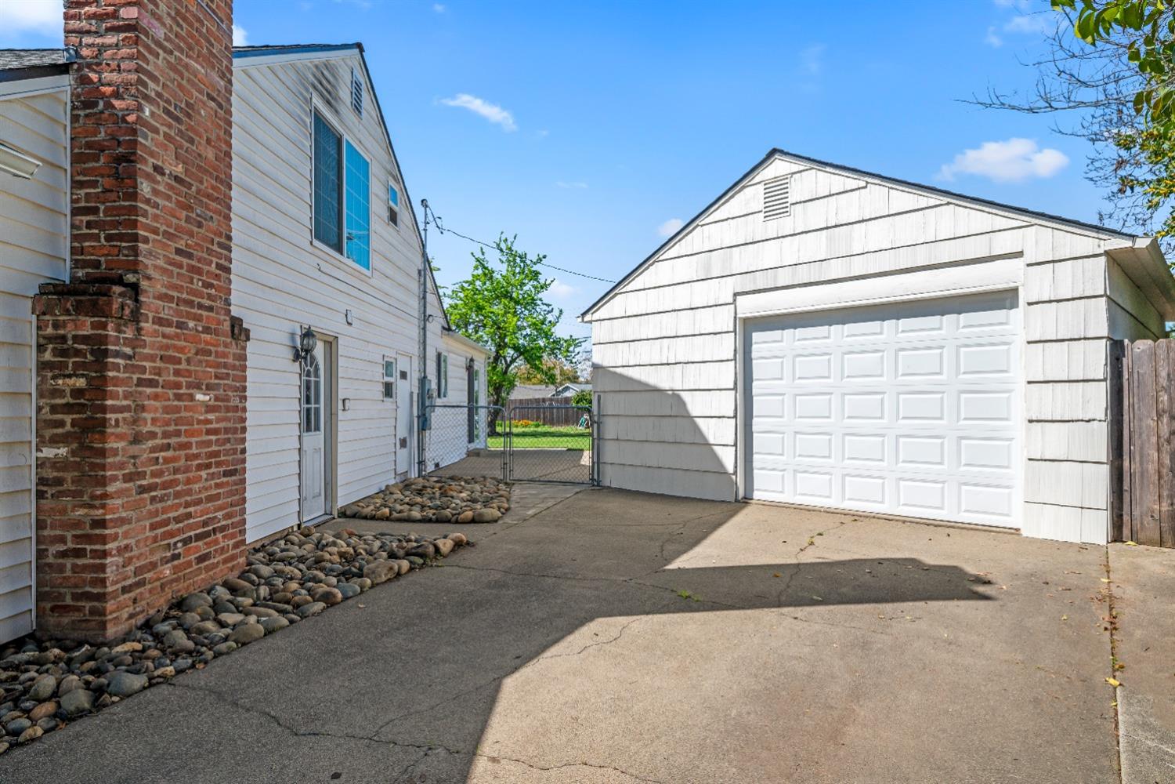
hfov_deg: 85.4
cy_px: 392
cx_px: 588
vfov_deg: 63.2
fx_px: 636
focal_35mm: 20
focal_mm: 19.5
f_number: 8
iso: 100
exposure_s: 1/200
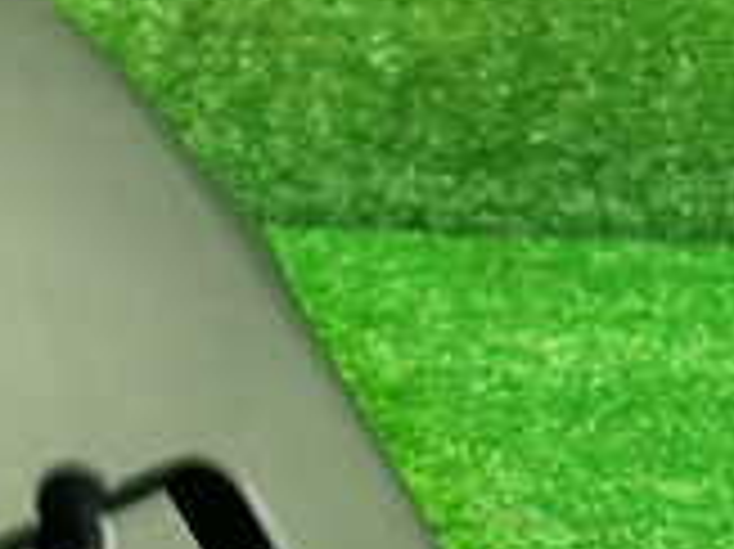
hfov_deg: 20.2
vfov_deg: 15.5
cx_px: -108
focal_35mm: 92
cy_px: 652
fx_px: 1949
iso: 200
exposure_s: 1/30
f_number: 2
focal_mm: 4.5
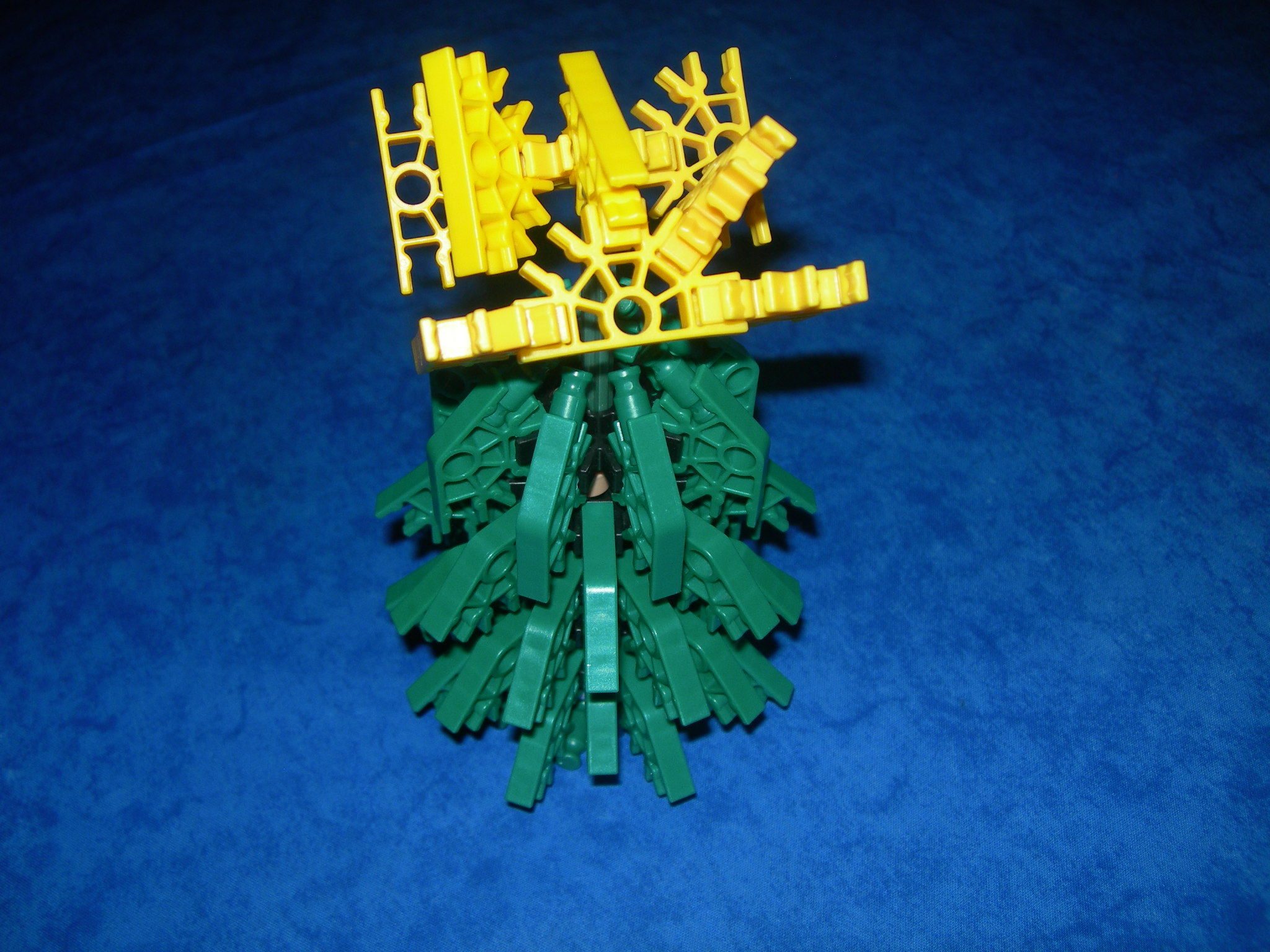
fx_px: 1394
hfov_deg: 49.0
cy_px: 476
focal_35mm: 38
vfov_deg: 37.7
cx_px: 635
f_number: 2.8
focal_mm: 7.8
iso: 50
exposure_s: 1/60.1
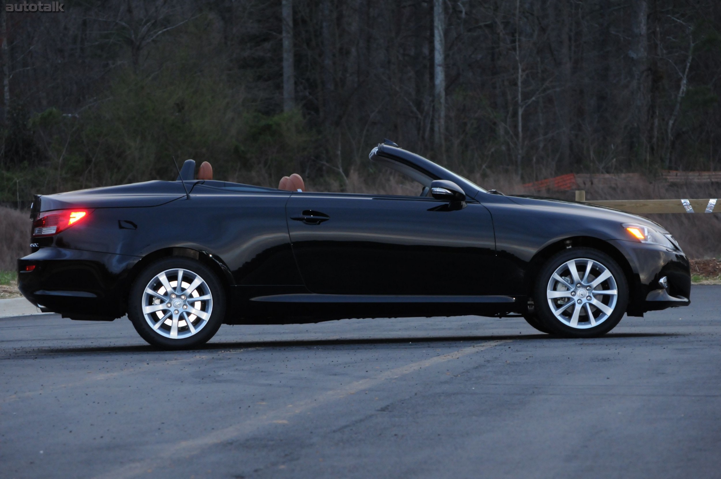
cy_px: 240
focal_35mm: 183
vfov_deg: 7.5
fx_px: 3661
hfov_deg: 11.2
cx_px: 360
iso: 1000
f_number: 8
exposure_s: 1/60
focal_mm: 122
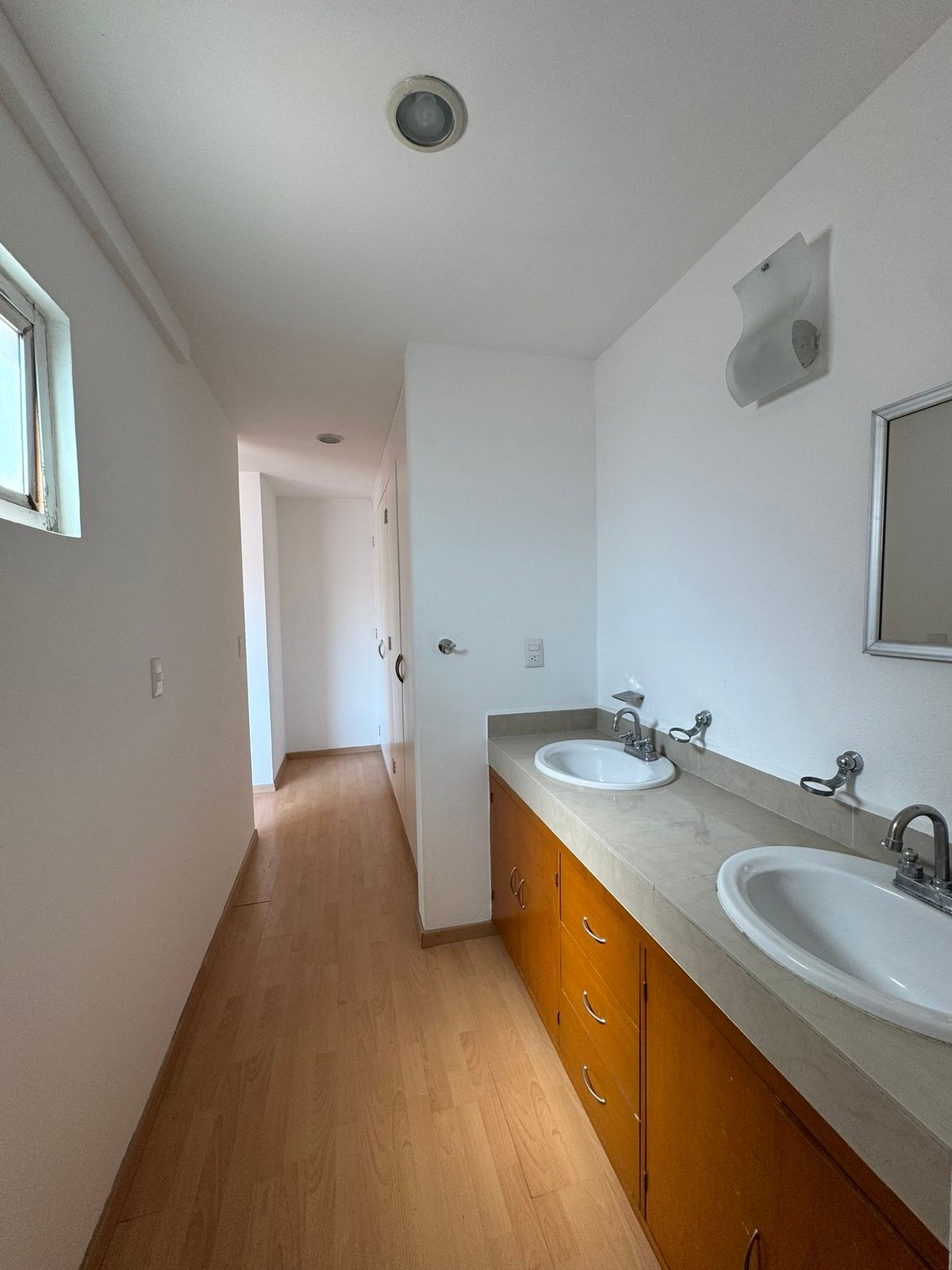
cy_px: 635
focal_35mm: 14
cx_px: 476
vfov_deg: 102.1
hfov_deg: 85.7
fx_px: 513
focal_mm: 2.22
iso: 100
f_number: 2.2
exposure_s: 1/99
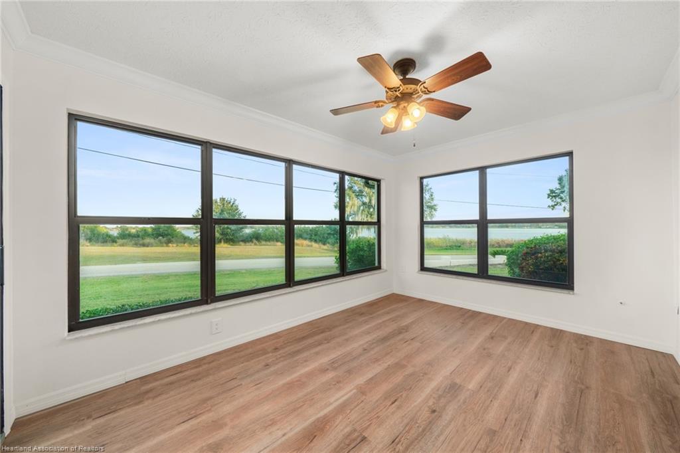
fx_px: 245
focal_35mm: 13
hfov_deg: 108.3
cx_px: 340
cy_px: 226
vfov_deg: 85.4
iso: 400
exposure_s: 1/8
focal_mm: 13
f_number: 11
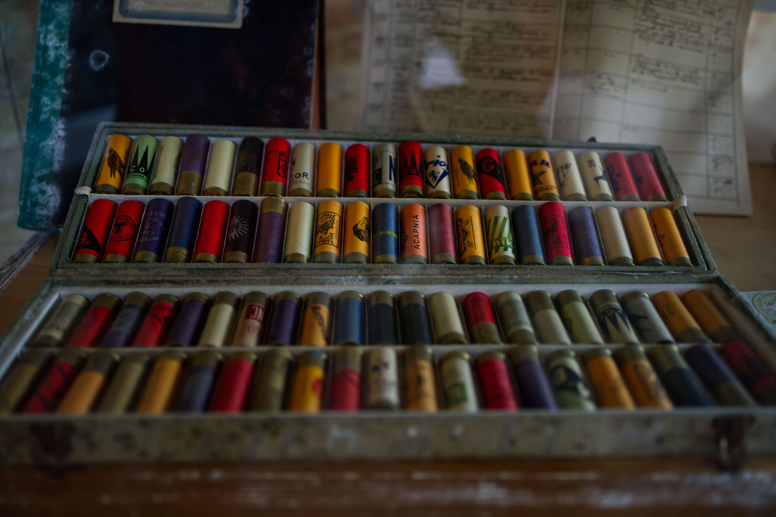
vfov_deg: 37.8
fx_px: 754
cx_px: 388
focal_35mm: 35
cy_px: 258
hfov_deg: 54.4
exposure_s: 1/100
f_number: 1.8
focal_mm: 35
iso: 640
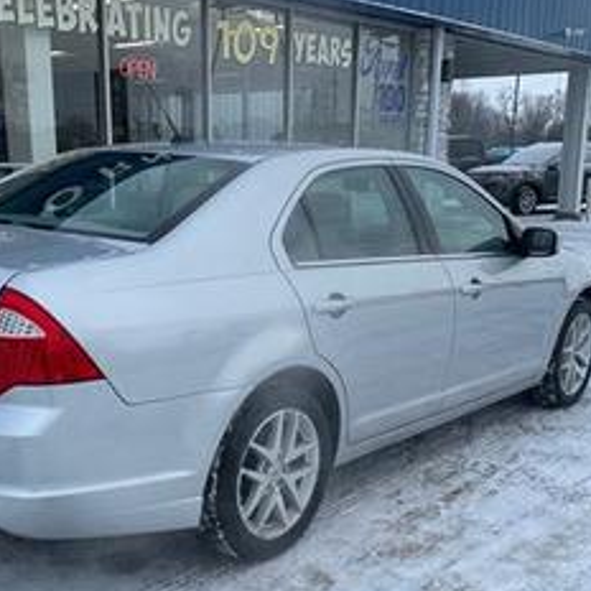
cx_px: 227
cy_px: 387
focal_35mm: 46
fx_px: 889
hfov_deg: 36.6
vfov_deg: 36.5
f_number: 1.78
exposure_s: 1/2028
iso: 80
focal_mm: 6.86
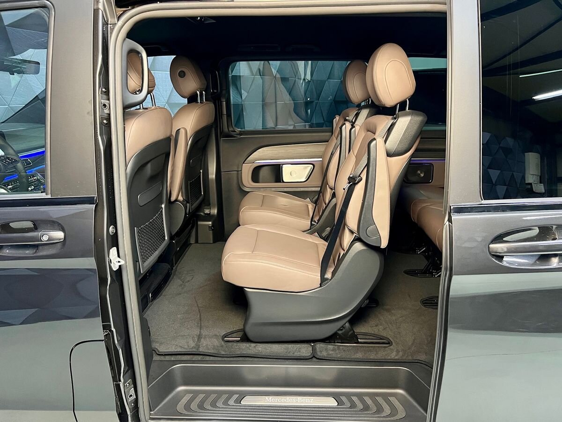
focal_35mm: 26
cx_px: 281
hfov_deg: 67.3
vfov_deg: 53.1
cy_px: 211
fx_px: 422
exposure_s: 1/46
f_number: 1.5
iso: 500
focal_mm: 5.7
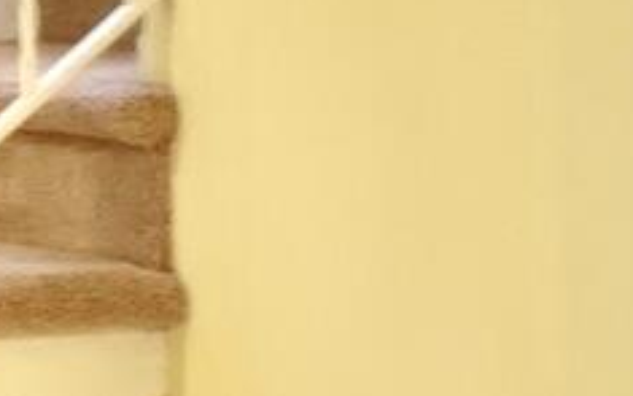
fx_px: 5988
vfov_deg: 3.8
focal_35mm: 347
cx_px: -59
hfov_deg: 6.0
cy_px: 679
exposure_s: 1/40
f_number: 2.2
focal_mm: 7.5
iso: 400
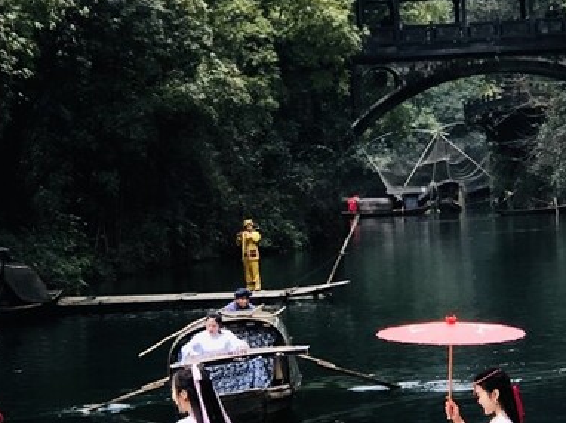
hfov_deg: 11.1
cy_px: 247
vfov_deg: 8.3
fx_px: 2925
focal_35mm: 179
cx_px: 323
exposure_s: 1/40
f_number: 2.8
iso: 20
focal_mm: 6.6
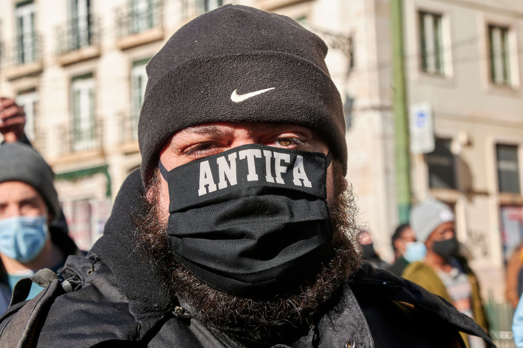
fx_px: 1132
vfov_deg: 17.5
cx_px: 262
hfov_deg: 26.0
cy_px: 174
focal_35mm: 78
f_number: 10
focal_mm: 78
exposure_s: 1/500
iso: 560
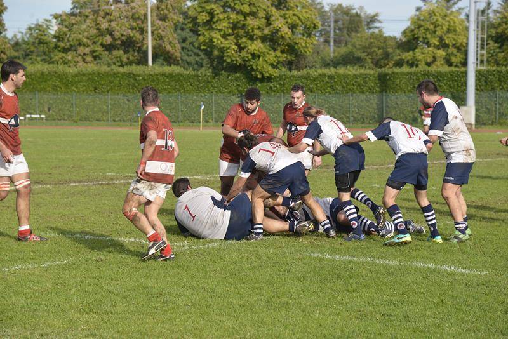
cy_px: 170
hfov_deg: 17.1
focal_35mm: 120
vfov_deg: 11.4
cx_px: 254
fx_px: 1694
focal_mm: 120
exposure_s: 1/500
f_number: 5.6
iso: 200
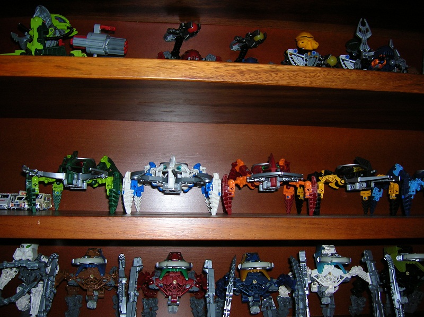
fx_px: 416
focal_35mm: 34
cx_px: 212
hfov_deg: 54.0
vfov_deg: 41.7
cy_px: 158
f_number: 2.9
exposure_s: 1/60.1
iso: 50
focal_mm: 5.7
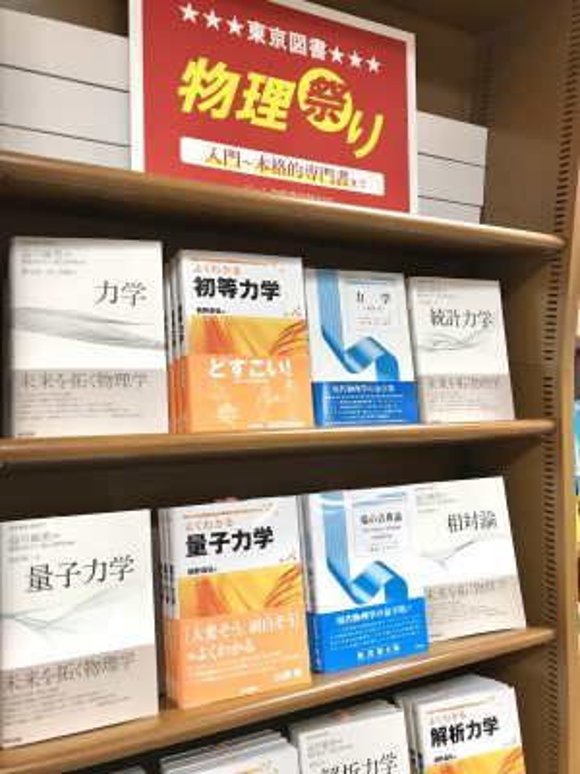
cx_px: 290
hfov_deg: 49.7
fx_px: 626
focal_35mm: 28
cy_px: 387
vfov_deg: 63.4
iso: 40
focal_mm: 3.99
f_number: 1.8
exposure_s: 1/33
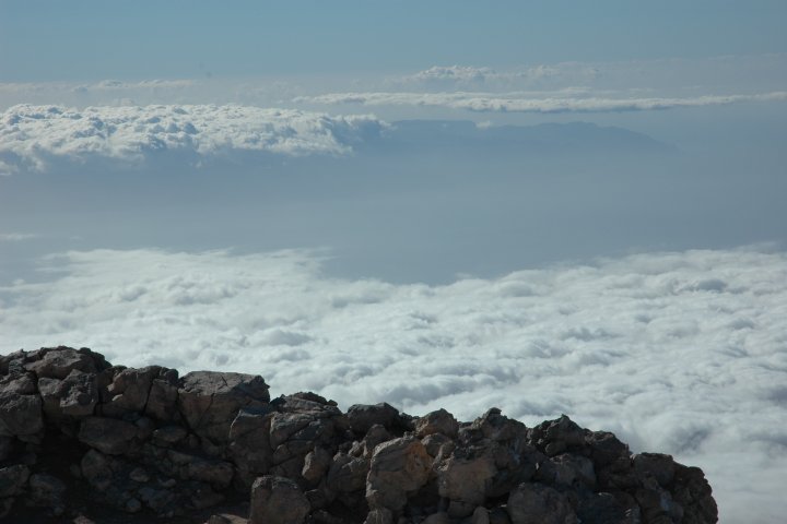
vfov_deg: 13.0
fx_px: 2295
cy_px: 262
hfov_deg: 19.5
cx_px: 394
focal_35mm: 105
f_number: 13
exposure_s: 1/640
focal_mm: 70
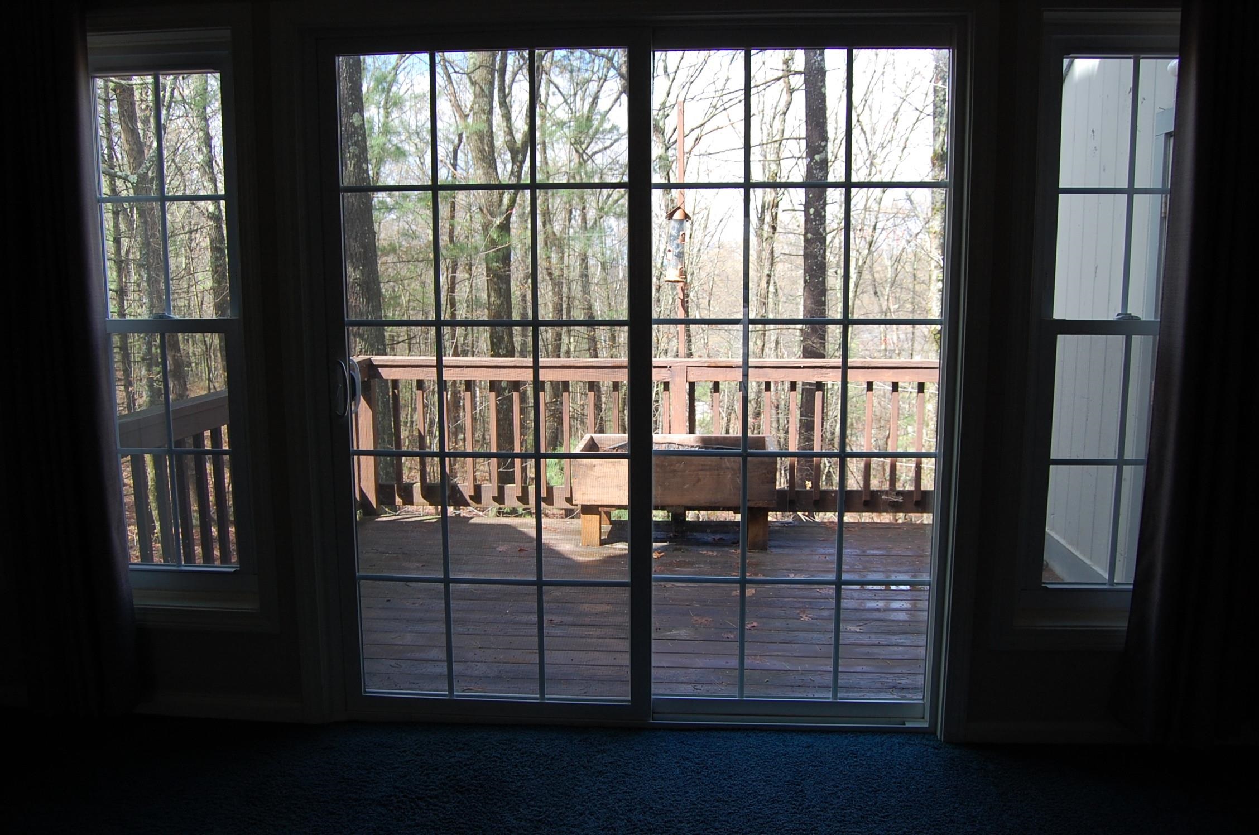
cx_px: 630
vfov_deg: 47.8
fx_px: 943
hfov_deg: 67.5
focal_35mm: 27
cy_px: 418
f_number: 5.6
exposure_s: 1/125
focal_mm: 18
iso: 220
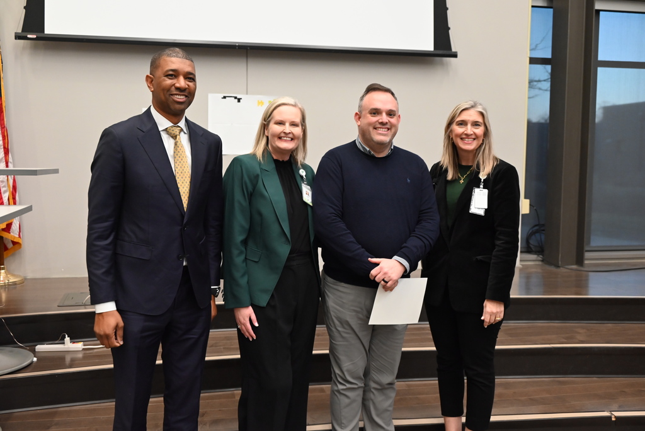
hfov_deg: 51.9
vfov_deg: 36.0
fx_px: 663
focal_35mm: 37
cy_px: 216
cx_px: 322
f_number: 5
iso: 3200
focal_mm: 37
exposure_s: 1/80
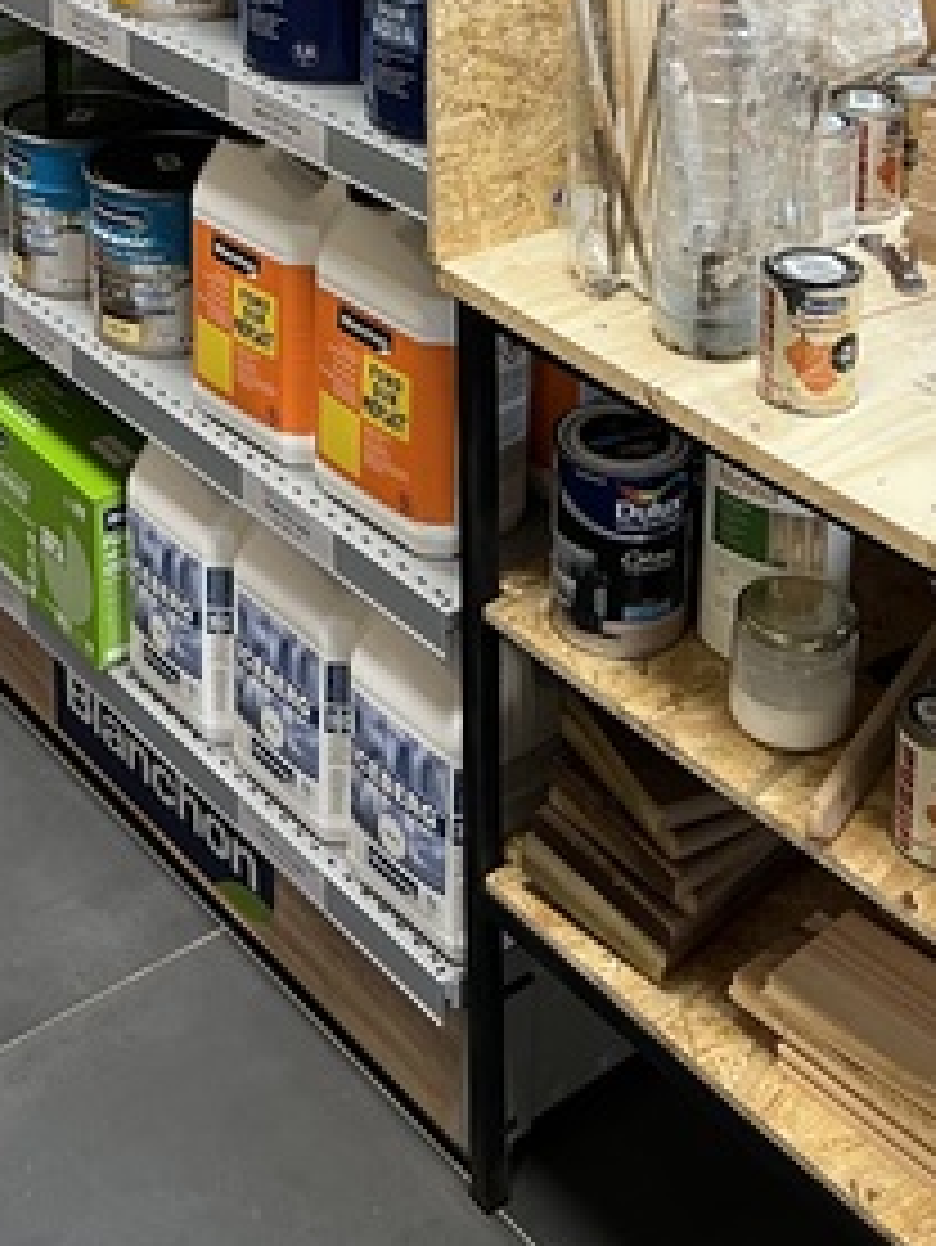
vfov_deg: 29.0
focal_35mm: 60
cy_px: -139
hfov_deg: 24.4
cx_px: 392
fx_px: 2161
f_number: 1.5
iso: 100
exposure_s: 1/50
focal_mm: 5.7
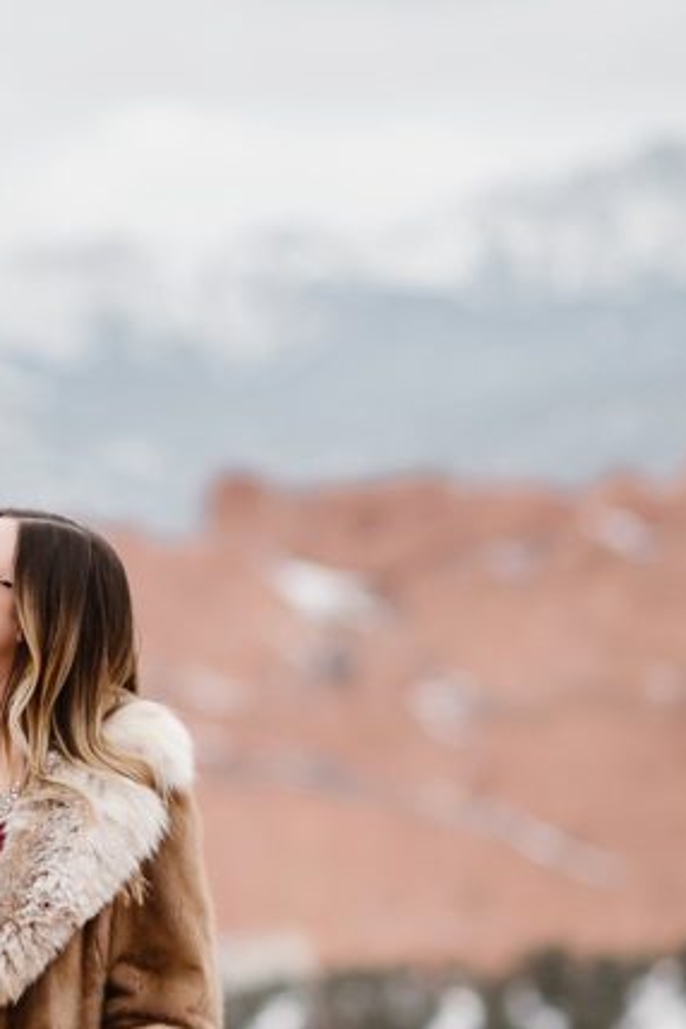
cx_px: 12
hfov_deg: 6.7
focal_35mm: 203
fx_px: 5802
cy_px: 547
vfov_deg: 10.1
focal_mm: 85
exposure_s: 1/1000
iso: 200
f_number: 1.8
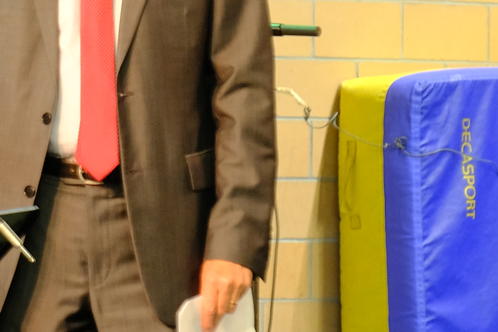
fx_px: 7193
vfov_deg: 2.6
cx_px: -486
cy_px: -159
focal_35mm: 520
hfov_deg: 3.9
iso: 800
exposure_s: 1/25
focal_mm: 78.7
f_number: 5.3
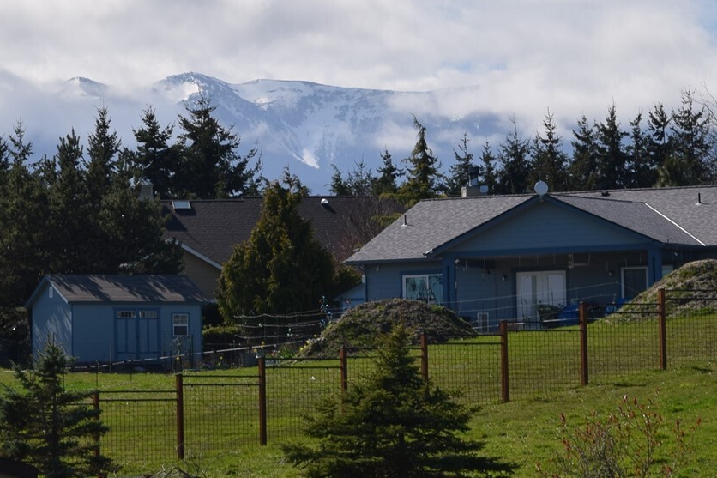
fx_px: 5755
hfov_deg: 7.1
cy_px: 110
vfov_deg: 4.8
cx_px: 131
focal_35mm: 289
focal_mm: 95
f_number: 13
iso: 100
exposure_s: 1/200
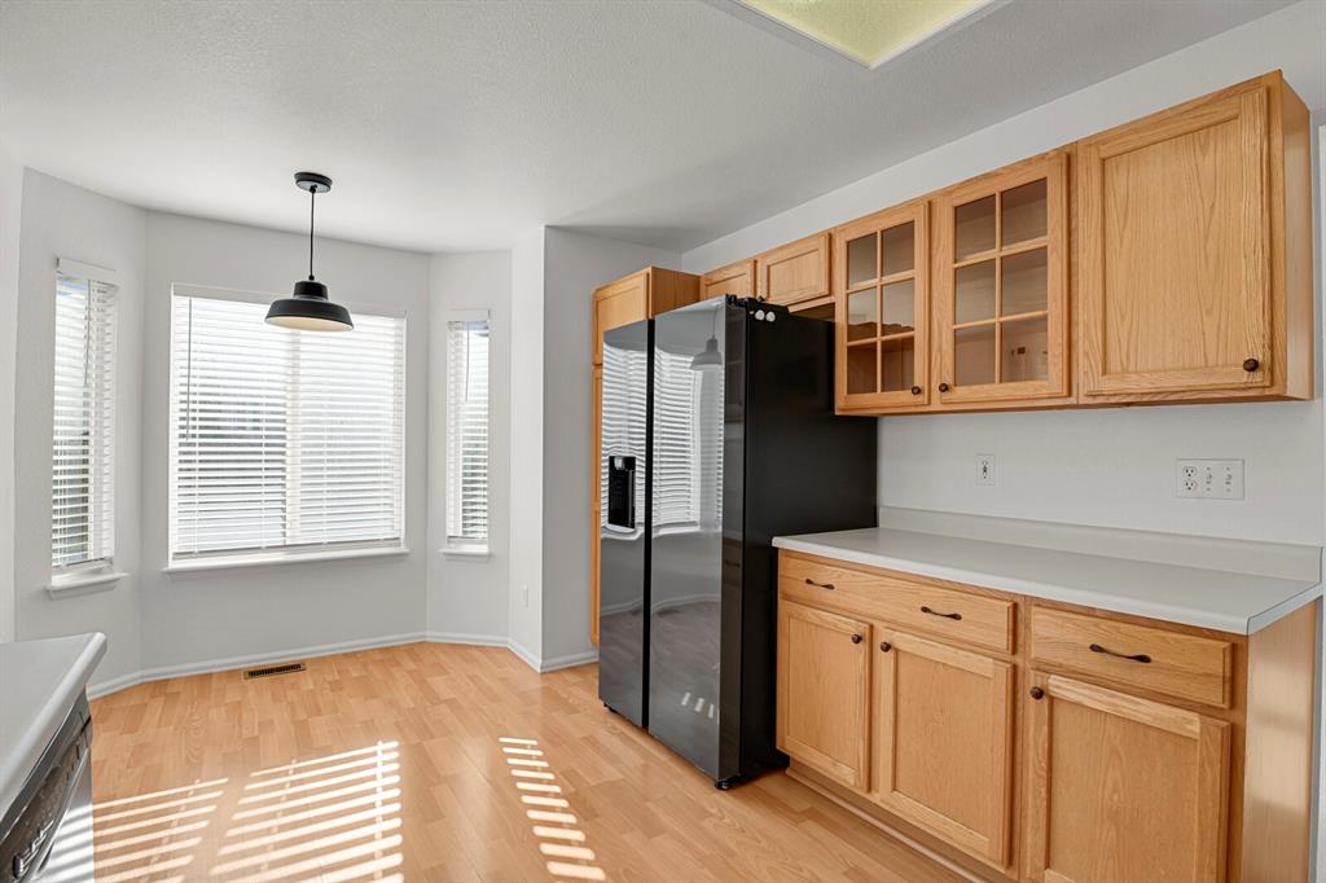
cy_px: 442
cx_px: 663
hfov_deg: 93.3
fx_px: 626
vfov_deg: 70.4
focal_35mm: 17
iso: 250
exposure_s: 1/6
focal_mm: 17
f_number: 8
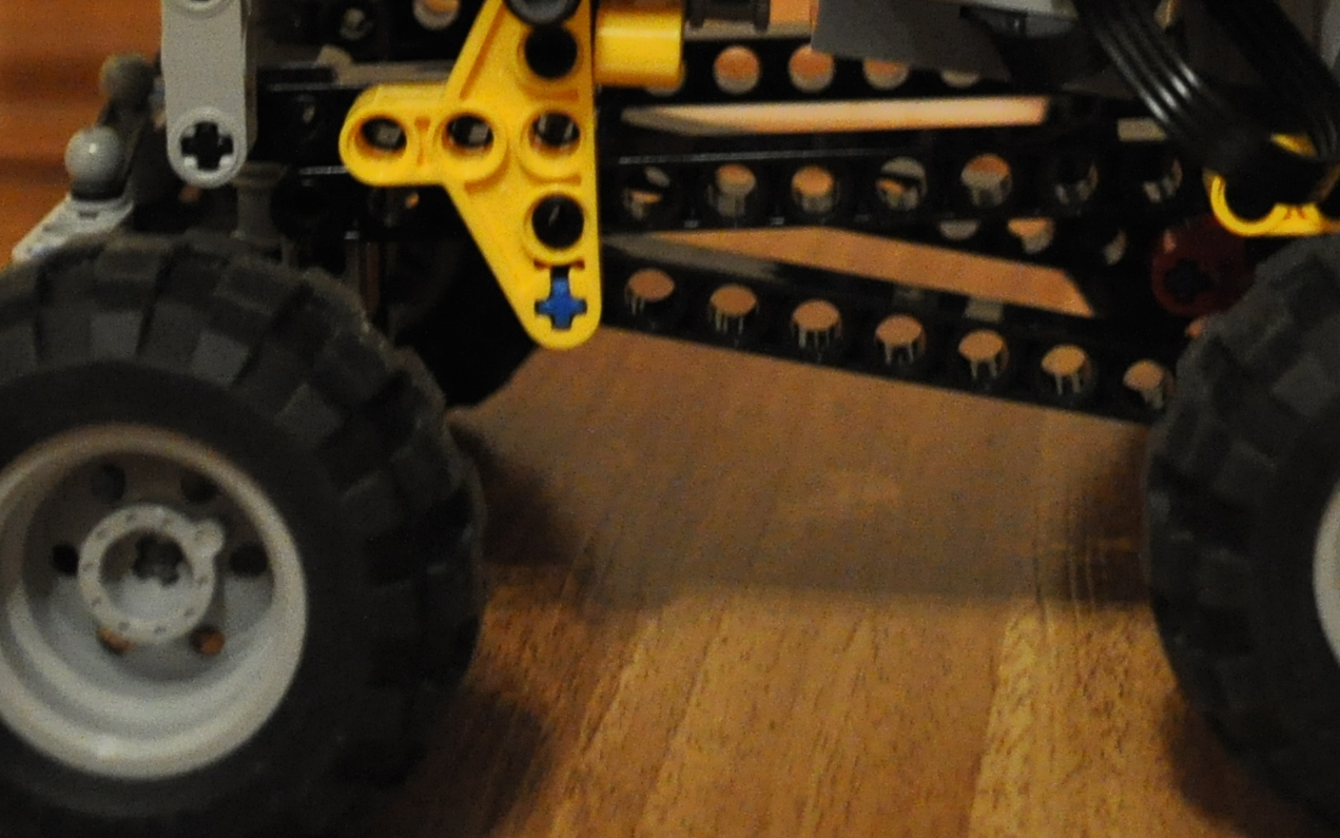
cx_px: 782
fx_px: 3762
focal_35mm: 103
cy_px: -558
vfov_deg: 11.9
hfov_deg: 20.2
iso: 1600
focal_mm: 20
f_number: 3.8
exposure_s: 1/25
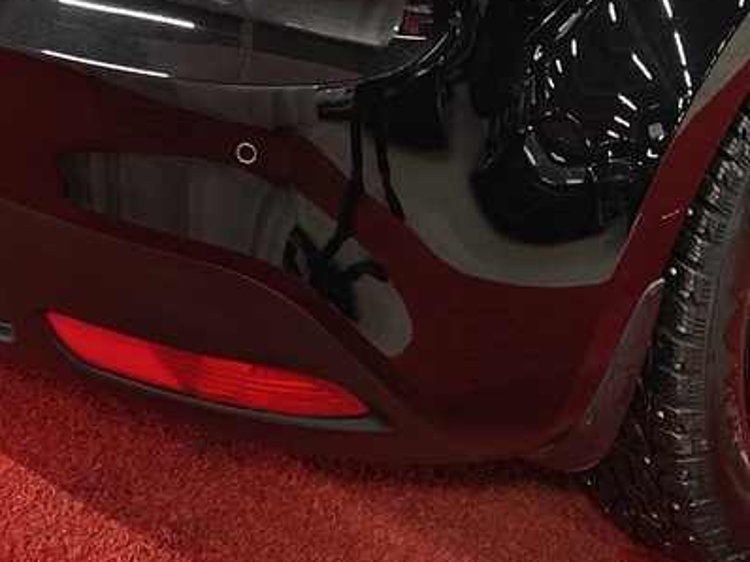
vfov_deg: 13.3
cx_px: 569
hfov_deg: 18.6
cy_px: -262
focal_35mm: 105
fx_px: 2274
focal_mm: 5.59
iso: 100
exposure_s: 1/53
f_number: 1.8
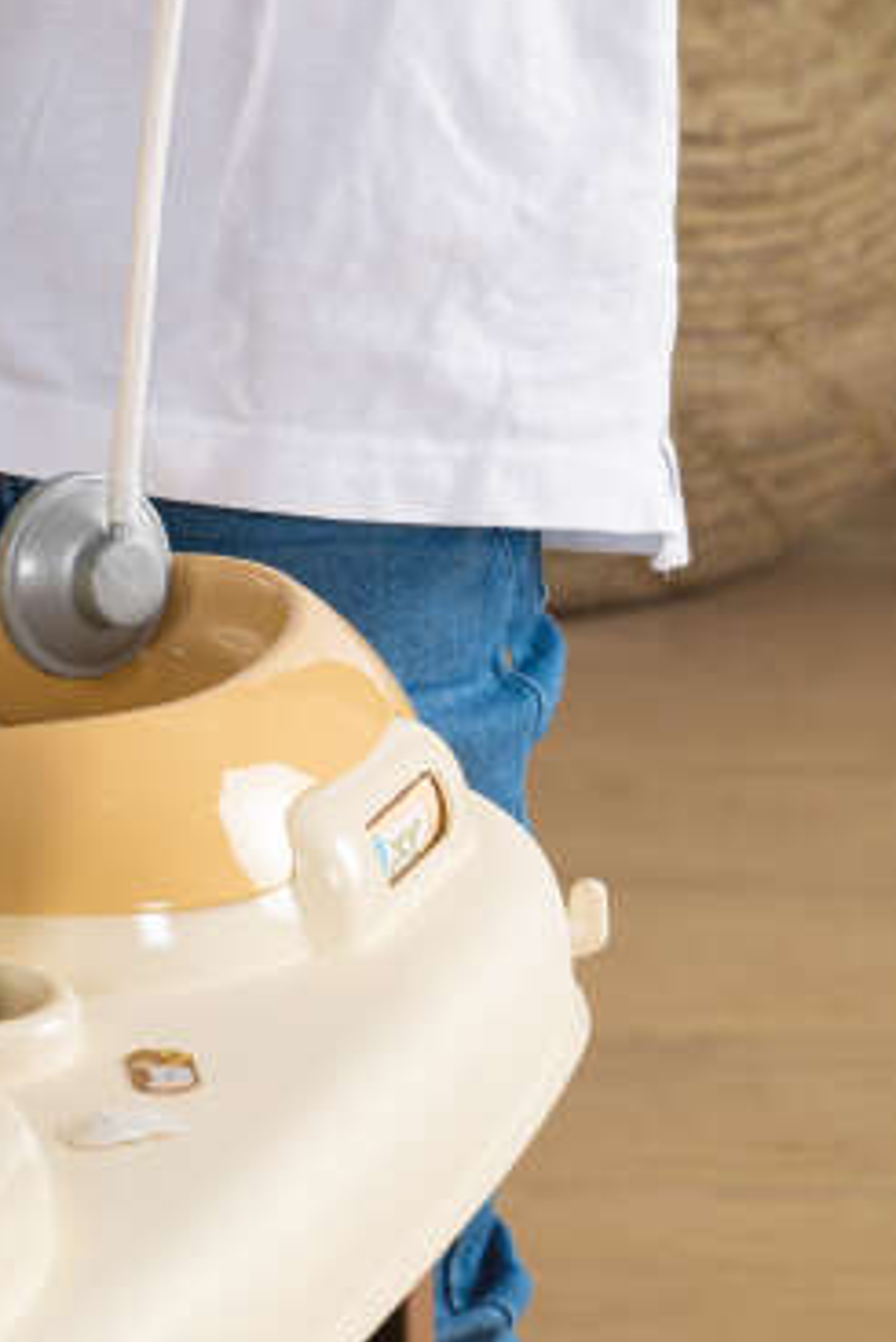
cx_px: 336
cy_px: -424
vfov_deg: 9.8
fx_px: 7683
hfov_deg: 6.7
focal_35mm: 206
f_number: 8
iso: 100
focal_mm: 70
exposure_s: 1/125
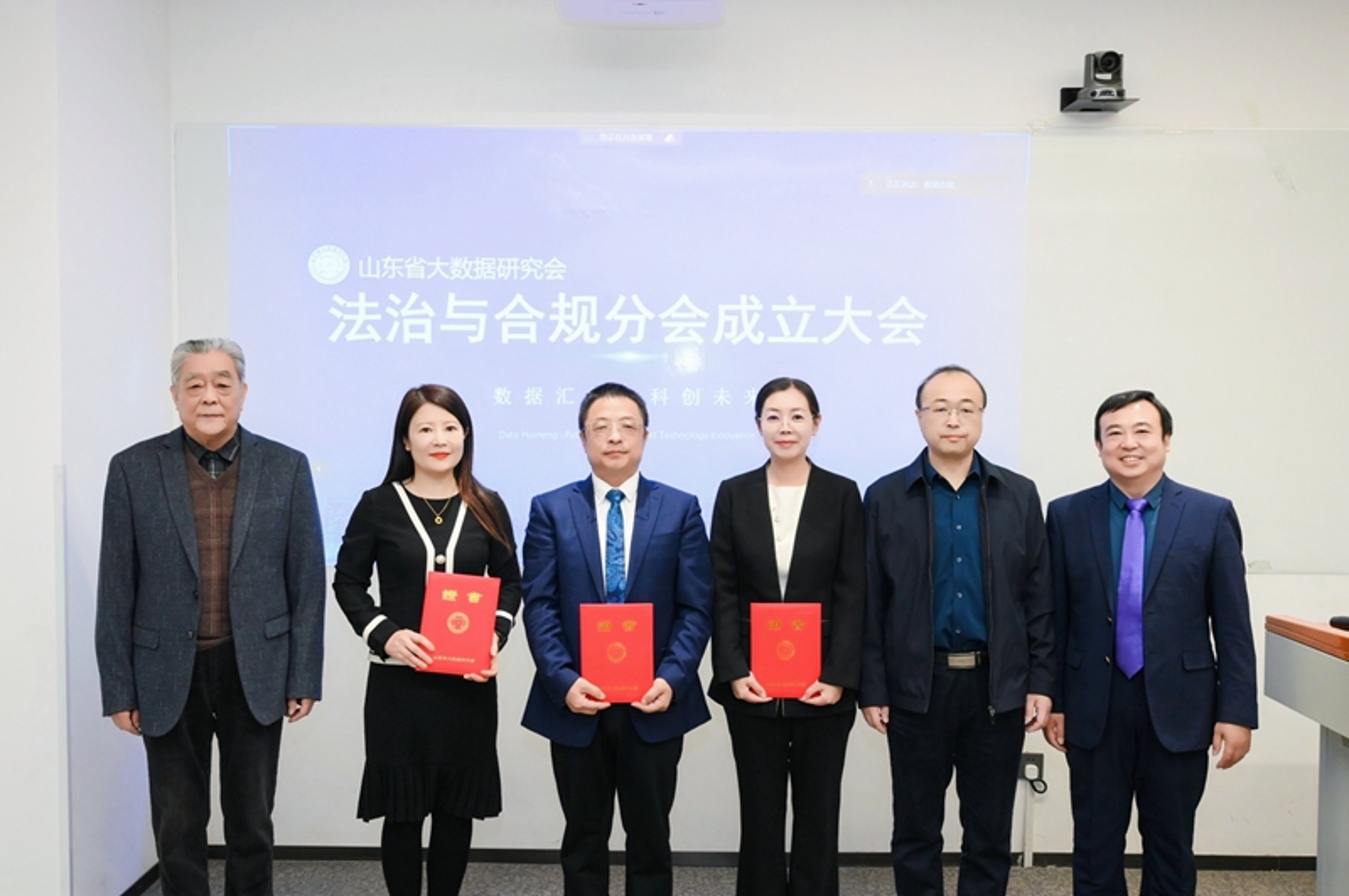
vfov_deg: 39.9
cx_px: 674
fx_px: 1236
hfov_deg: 57.3
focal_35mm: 33
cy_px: 448
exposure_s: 1/200
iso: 2500
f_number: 5
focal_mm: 33
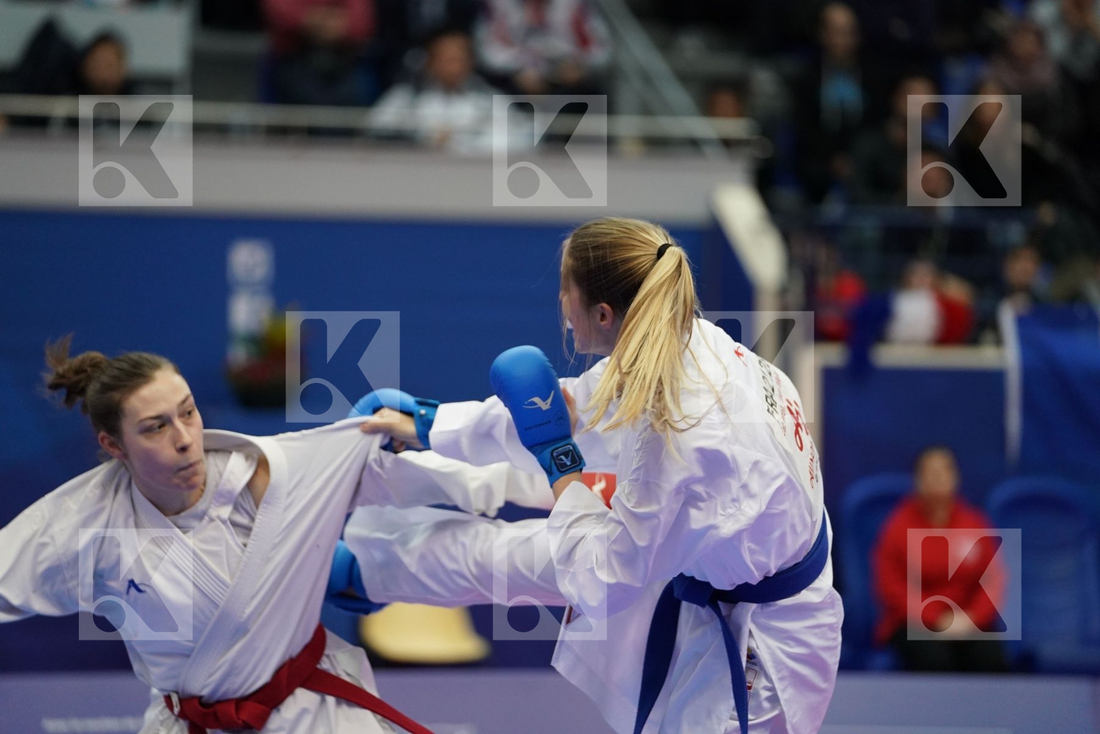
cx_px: 550
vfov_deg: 7.6
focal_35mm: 181
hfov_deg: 11.4
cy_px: 367
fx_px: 5530
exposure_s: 1/1000
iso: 2500
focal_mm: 181
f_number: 2.8
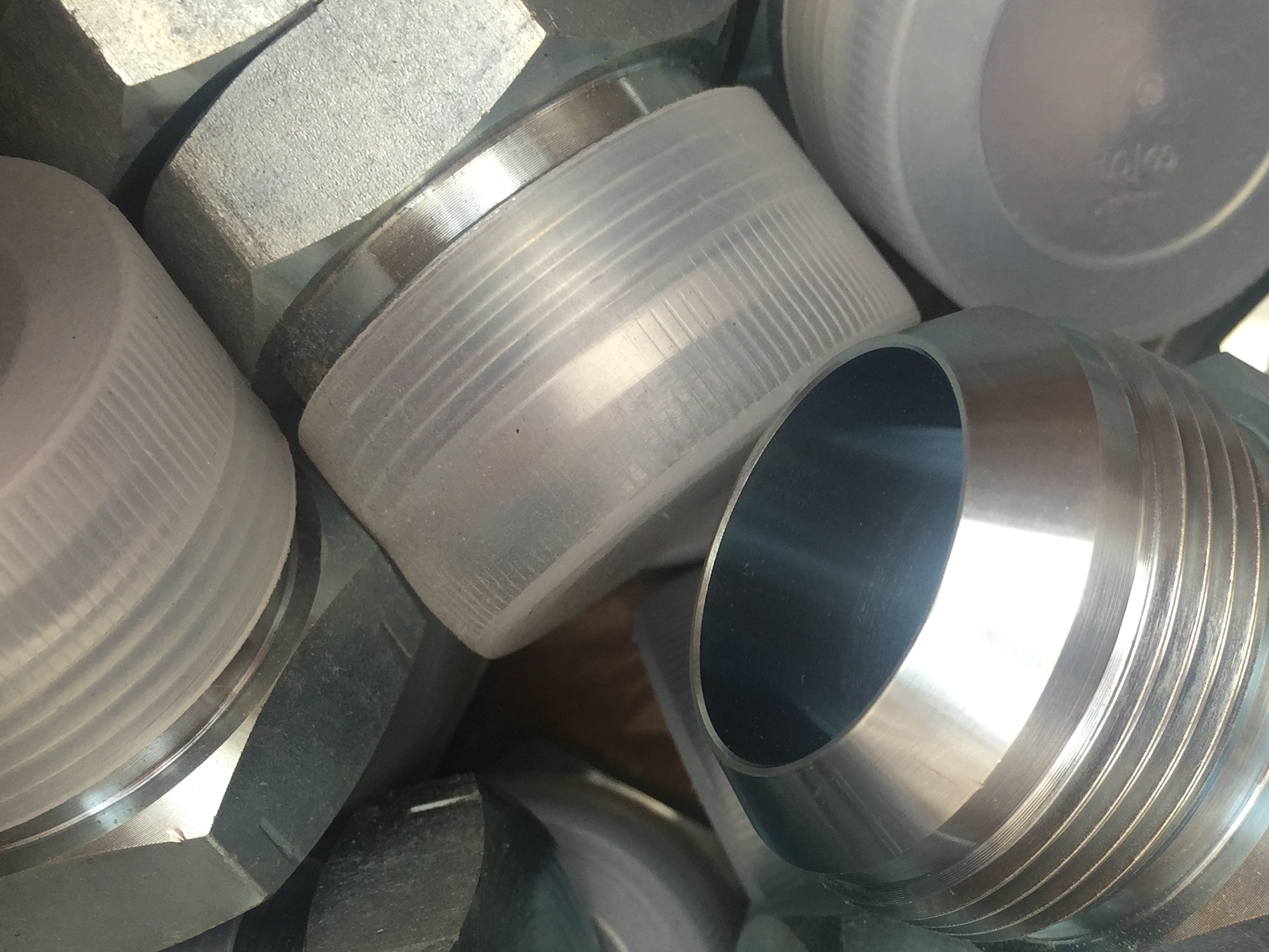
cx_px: 936
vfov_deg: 28.9
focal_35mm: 50
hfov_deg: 37.3
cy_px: 658
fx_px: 1833
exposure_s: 1/60
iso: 32
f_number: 2.2
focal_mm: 4.15
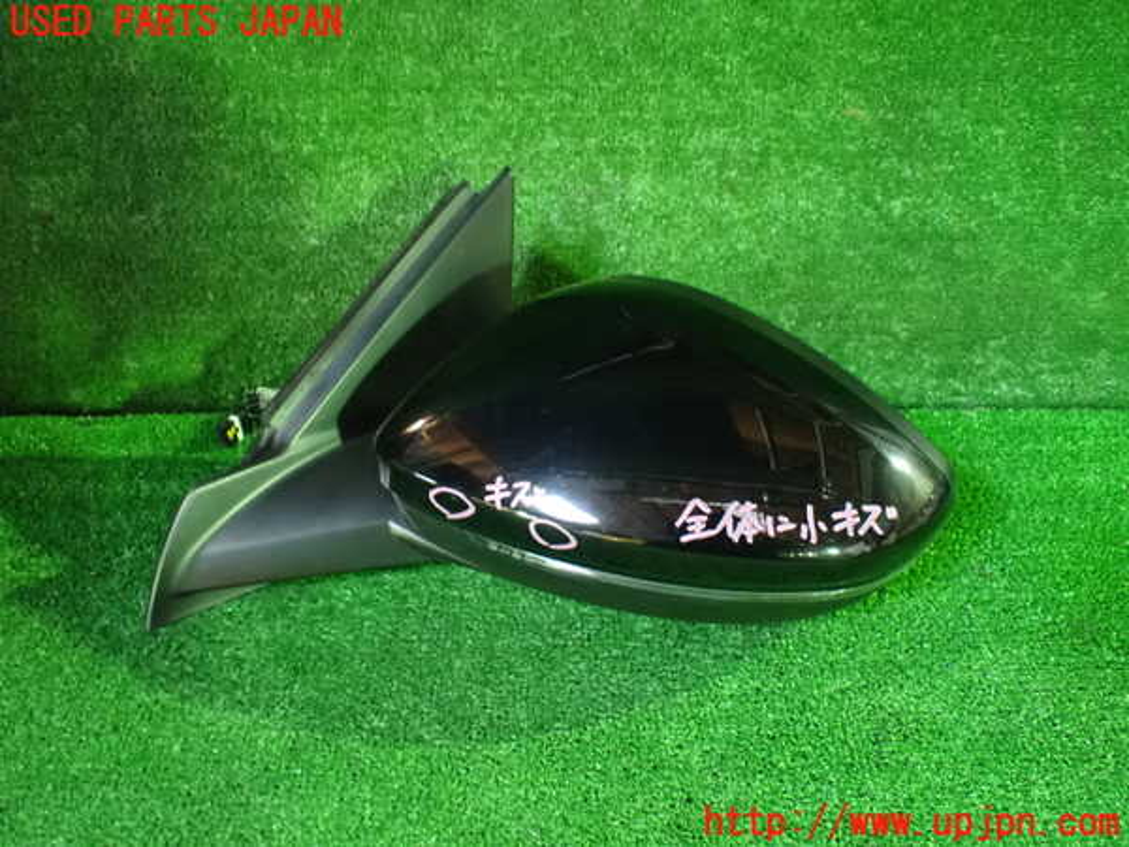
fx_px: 978
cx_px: 564
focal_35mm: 30
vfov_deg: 46.8
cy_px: 424
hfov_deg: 60.0
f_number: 2.3
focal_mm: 5.4
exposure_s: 1/30
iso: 1600
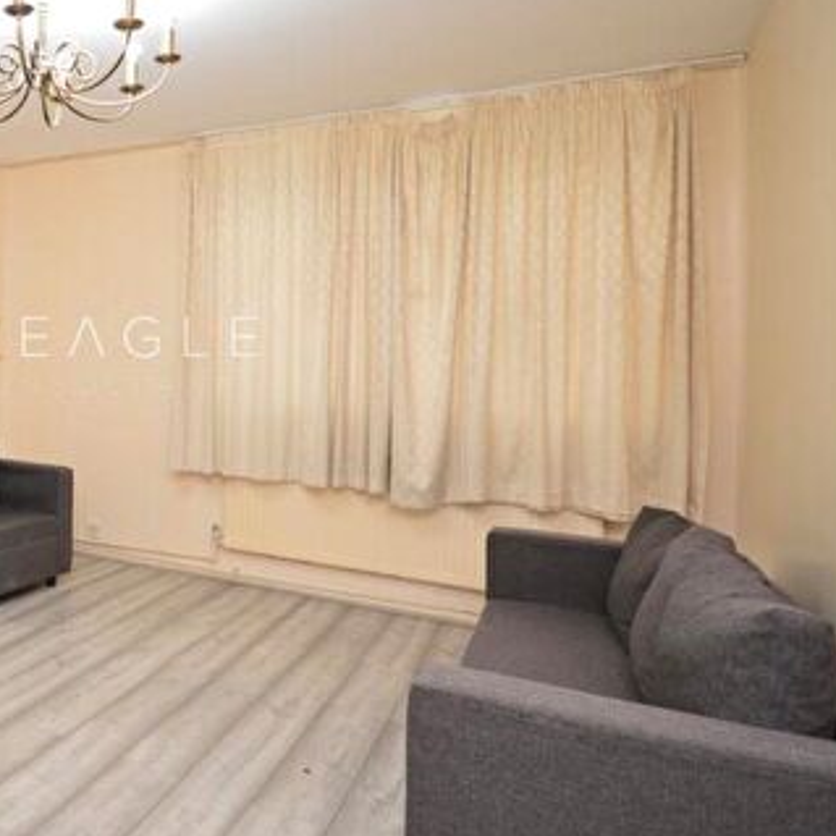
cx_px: -13
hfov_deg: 47.0
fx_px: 765
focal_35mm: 28
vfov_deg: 56.9
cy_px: 343
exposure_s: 1/60
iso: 800
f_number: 4
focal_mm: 10
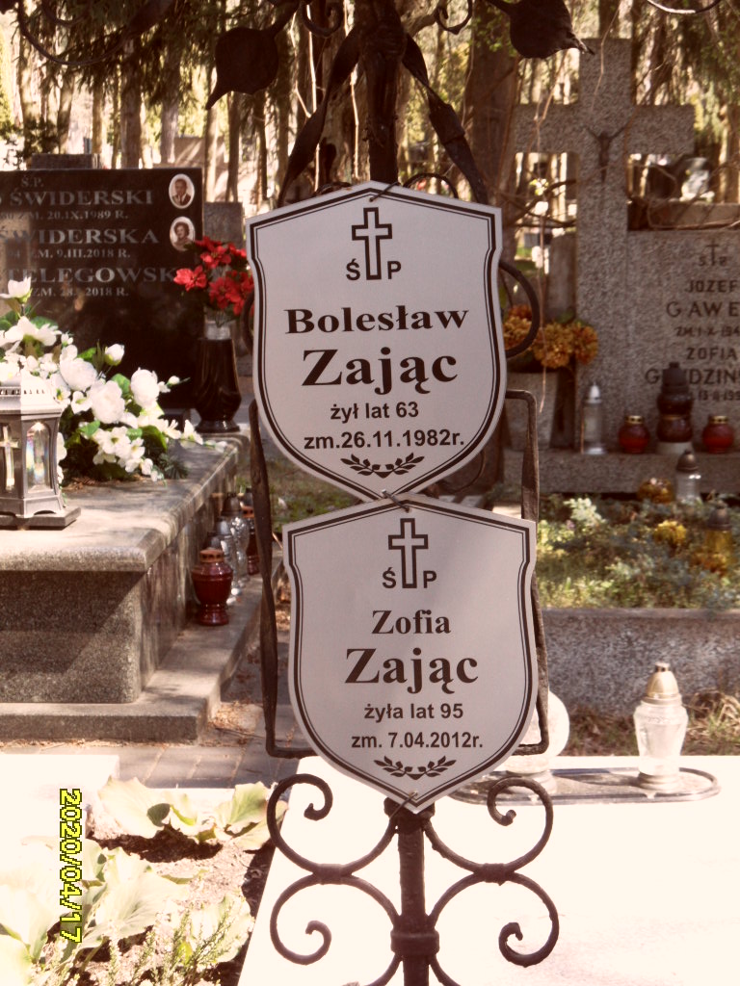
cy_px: 493
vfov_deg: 24.4
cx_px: 370
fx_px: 2280
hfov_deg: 18.4
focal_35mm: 80
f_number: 4.2
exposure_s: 1/60
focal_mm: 13.2
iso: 100
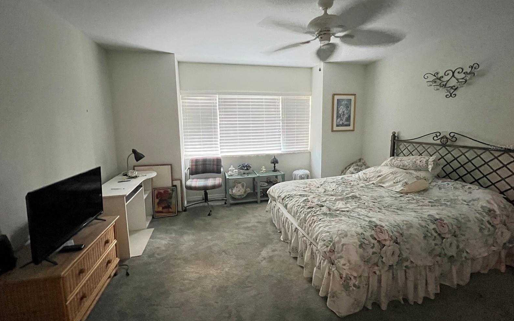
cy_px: 147
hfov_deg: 105.3
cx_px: 258
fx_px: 196
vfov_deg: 78.5
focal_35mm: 14
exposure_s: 1/30
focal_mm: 1.57
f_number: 1.8
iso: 1600
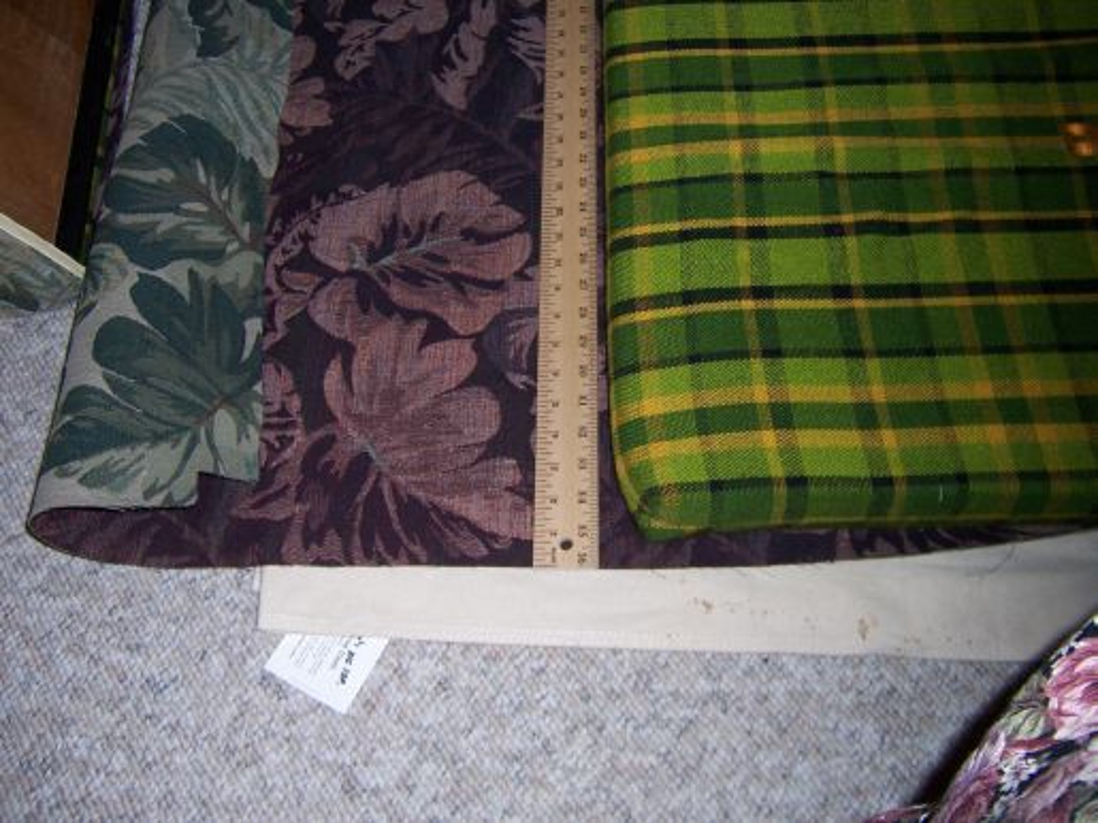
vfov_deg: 42.9
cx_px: 549
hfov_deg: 55.4
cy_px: 412
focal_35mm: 33
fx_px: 1046
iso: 80
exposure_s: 1/60
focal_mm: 5.5
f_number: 2.8
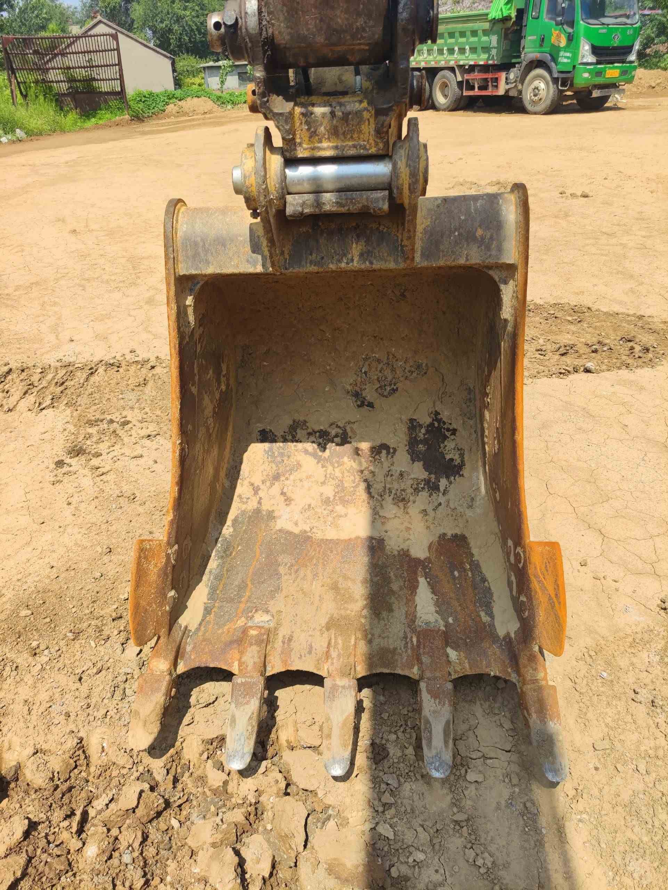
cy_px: 445
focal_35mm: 26
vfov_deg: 67.3
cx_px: 334
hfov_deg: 53.1
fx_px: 669
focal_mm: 5.58
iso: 50
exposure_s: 1/1429
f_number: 1.6
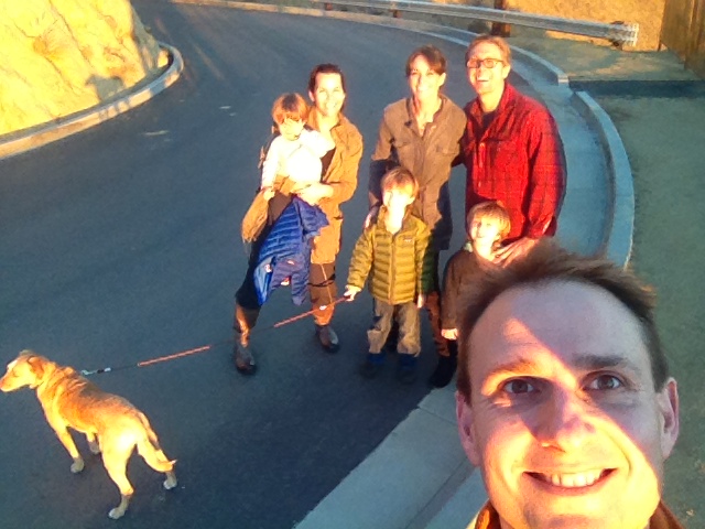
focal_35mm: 35
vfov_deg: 40.7
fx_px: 713
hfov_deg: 52.6
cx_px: 352
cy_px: 264
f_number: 2.4
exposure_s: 1/128
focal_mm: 1.85
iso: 125
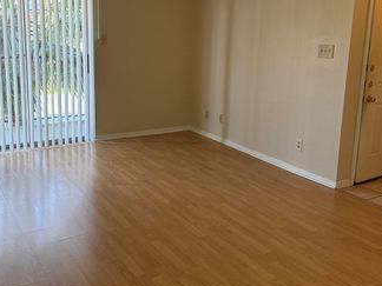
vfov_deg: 38.4
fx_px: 408
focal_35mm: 37
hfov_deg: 50.1
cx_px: 195
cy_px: 108
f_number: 1.78
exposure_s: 1/201
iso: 200
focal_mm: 6.76
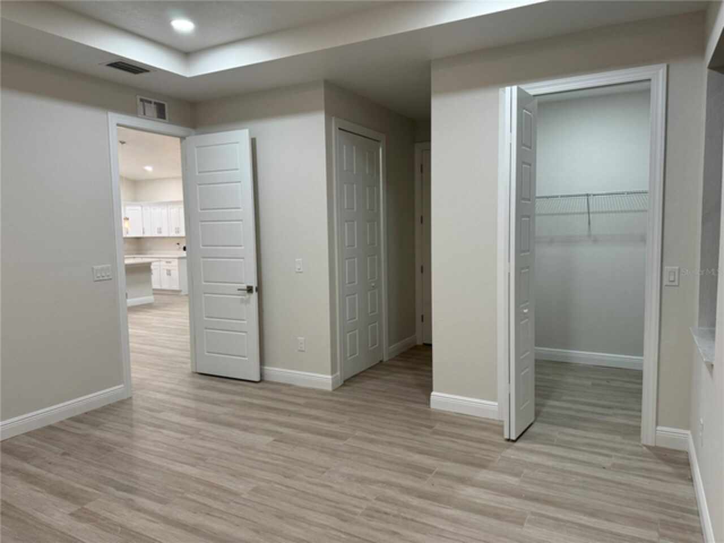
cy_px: 272
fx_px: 502
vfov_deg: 56.8
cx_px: 362
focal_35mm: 24
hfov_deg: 71.6
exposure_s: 1/120
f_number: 1.78
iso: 200
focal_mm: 6.76
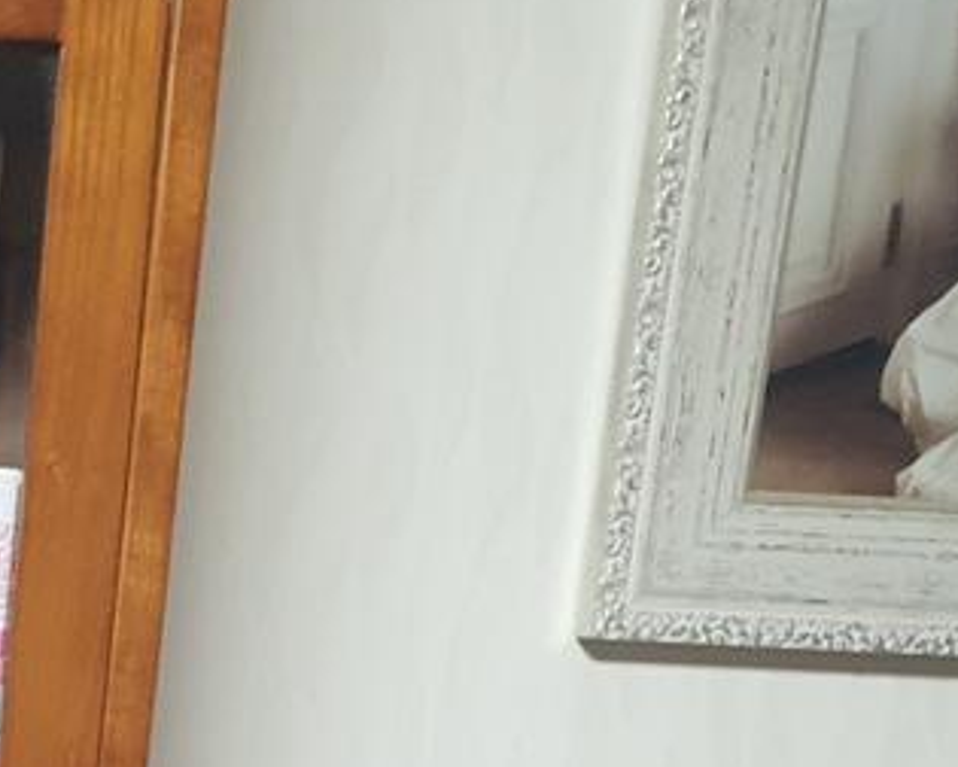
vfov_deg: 13.4
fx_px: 2920
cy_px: 1391
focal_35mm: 103
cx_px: -487
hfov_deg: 16.9
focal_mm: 4.3
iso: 250
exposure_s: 1/40
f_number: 2.4
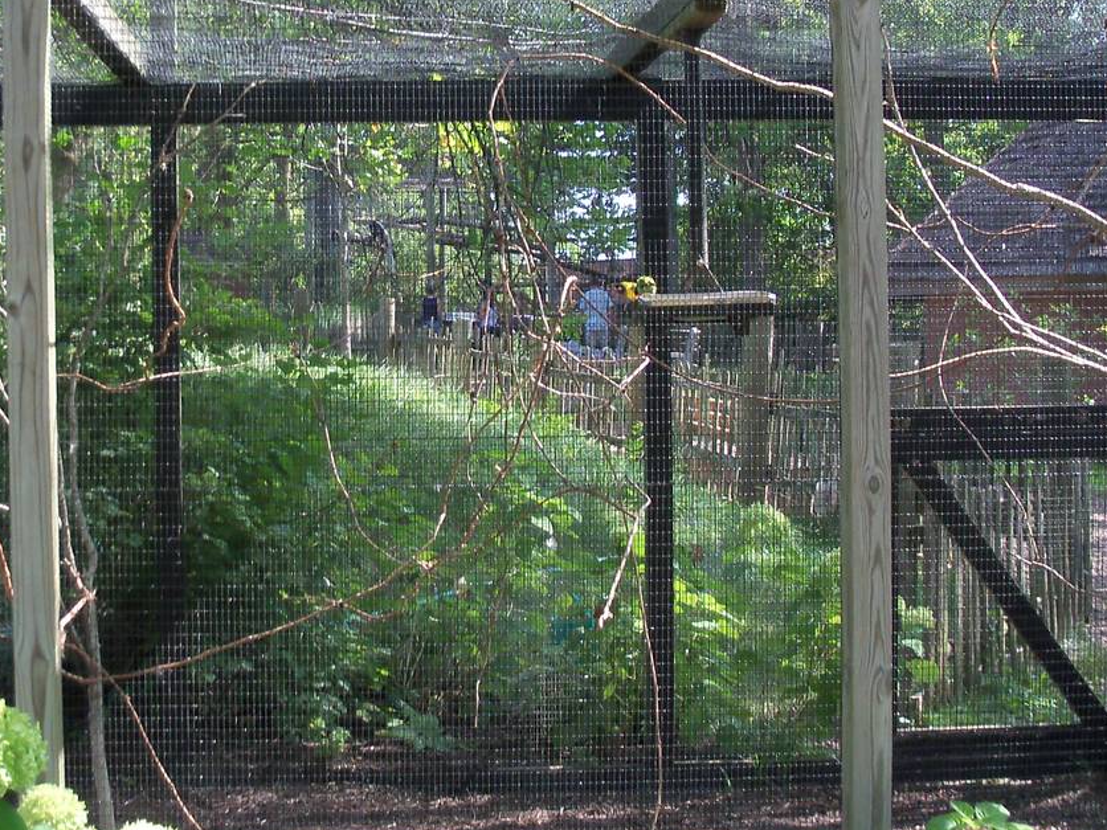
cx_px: 309
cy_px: 388
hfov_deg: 28.6
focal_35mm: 67
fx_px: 2143
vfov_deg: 21.9
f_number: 3
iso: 80
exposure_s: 1/125
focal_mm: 6.3
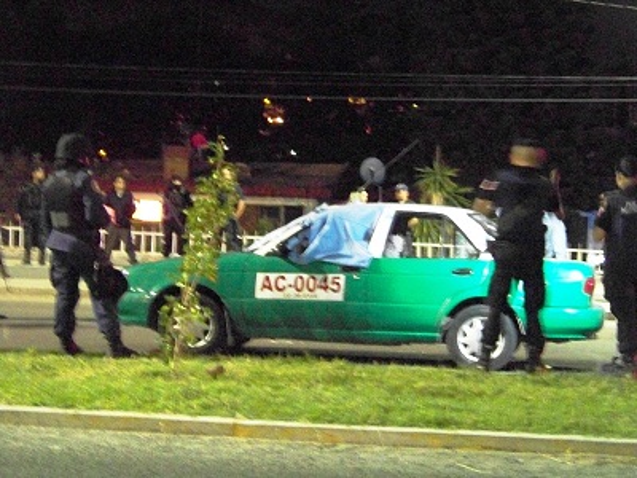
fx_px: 1601
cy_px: 239
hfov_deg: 22.5
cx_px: 318
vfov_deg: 17.0
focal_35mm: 87
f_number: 3.2
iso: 1600
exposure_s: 1/2
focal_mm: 14.6
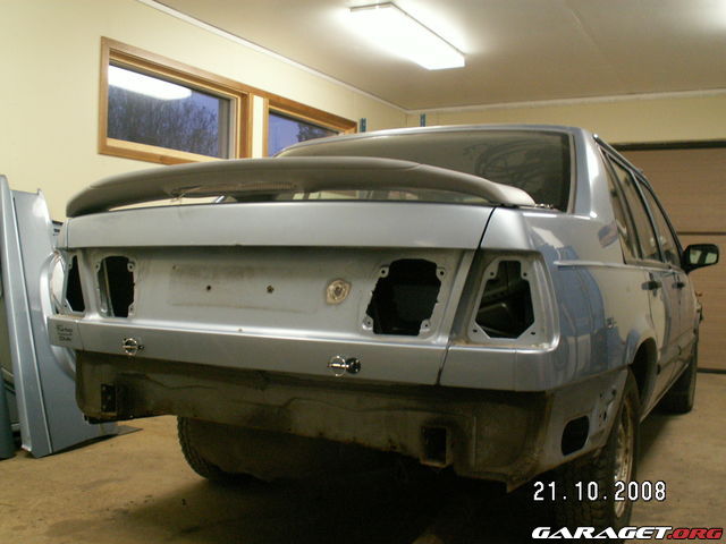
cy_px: 272
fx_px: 734
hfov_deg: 52.6
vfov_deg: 40.7
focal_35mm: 35
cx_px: 363
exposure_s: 1/13
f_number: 2.8
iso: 160
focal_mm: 5.86
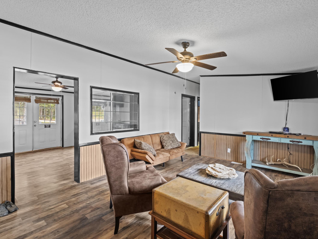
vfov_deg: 74.7
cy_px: 116
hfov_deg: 91.0
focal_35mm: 17
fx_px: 156
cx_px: 164
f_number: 8
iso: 800
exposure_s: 1.5
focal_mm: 10
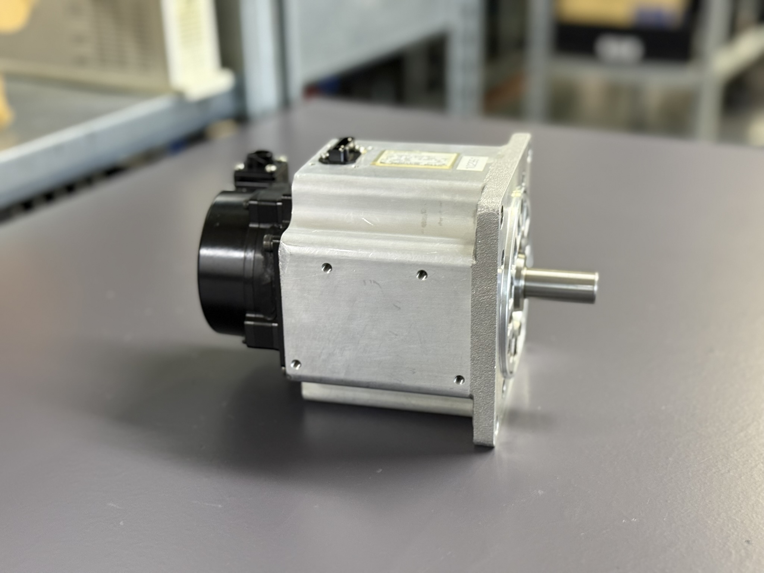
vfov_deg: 30.3
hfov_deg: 39.7
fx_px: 1059
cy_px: 286
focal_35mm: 48
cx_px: 382
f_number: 1.78
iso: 250
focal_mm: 6.76
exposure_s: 1/33
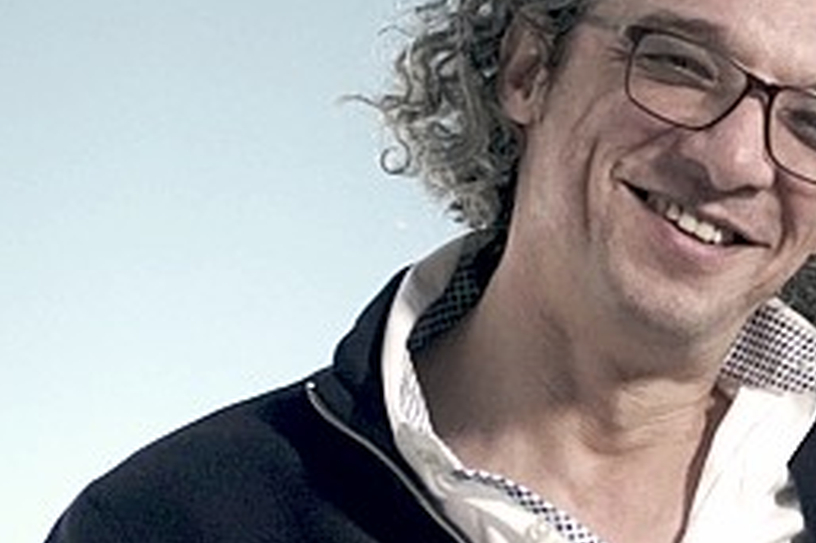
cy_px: 252
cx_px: 1156
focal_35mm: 490
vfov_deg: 2.8
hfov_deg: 4.2
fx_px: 11089
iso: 1000
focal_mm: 105
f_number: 4
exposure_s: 1/125
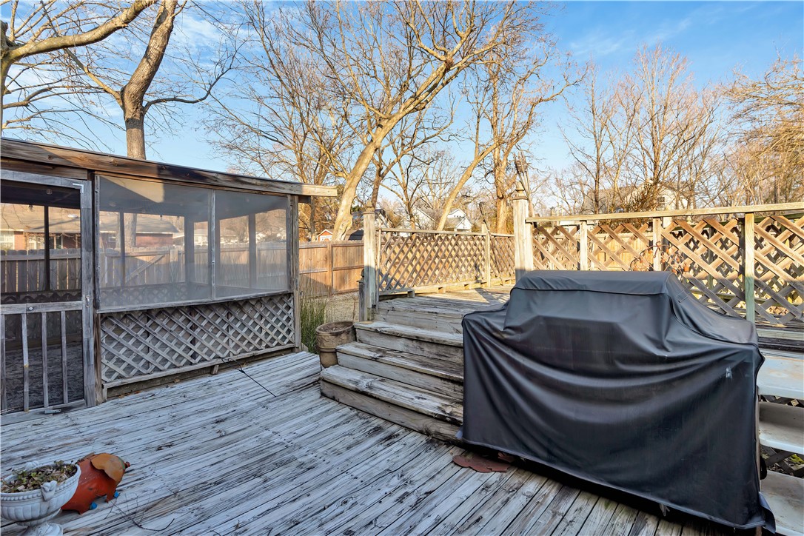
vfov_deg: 67.4
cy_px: 268
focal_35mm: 18
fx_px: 402
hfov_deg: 90.0
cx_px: 402
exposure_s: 1/80
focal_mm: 18
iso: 100
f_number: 6.3
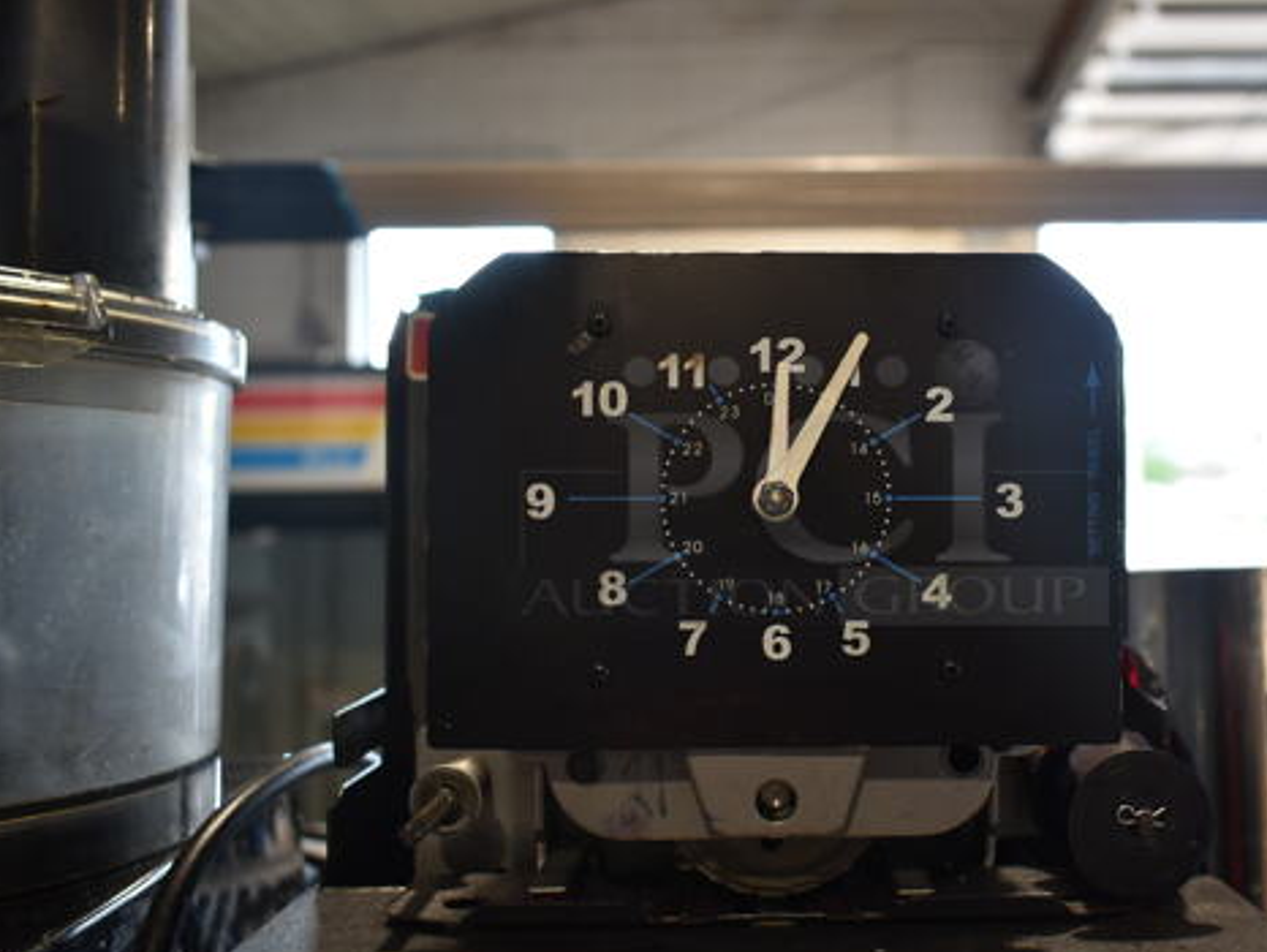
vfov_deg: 41.8
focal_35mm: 34
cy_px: 481
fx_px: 1245
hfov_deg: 53.2
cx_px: 808
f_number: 3.5
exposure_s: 1/30
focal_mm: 18
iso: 160
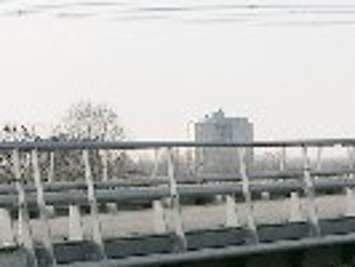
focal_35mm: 185
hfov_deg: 10.5
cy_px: 179
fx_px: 1899
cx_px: 452
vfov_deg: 8.0
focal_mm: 10.7
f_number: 7.3
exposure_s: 1/112
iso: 50
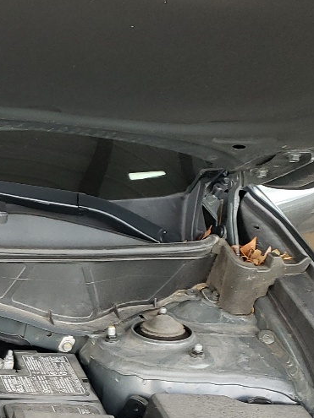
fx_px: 1016
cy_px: 395
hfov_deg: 15.2
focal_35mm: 84
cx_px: -250
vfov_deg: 22.6
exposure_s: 1/120
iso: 67
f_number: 1.5
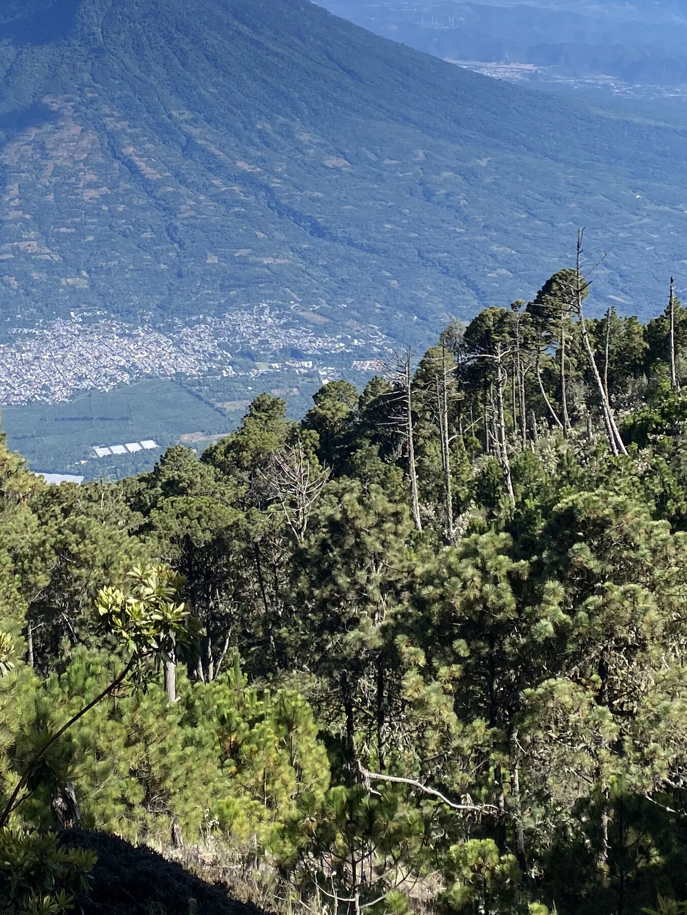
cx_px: 139
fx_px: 1534
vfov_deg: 32.4
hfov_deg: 24.8
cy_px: 189
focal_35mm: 58
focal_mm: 4.25
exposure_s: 1/2463
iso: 32
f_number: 1.8
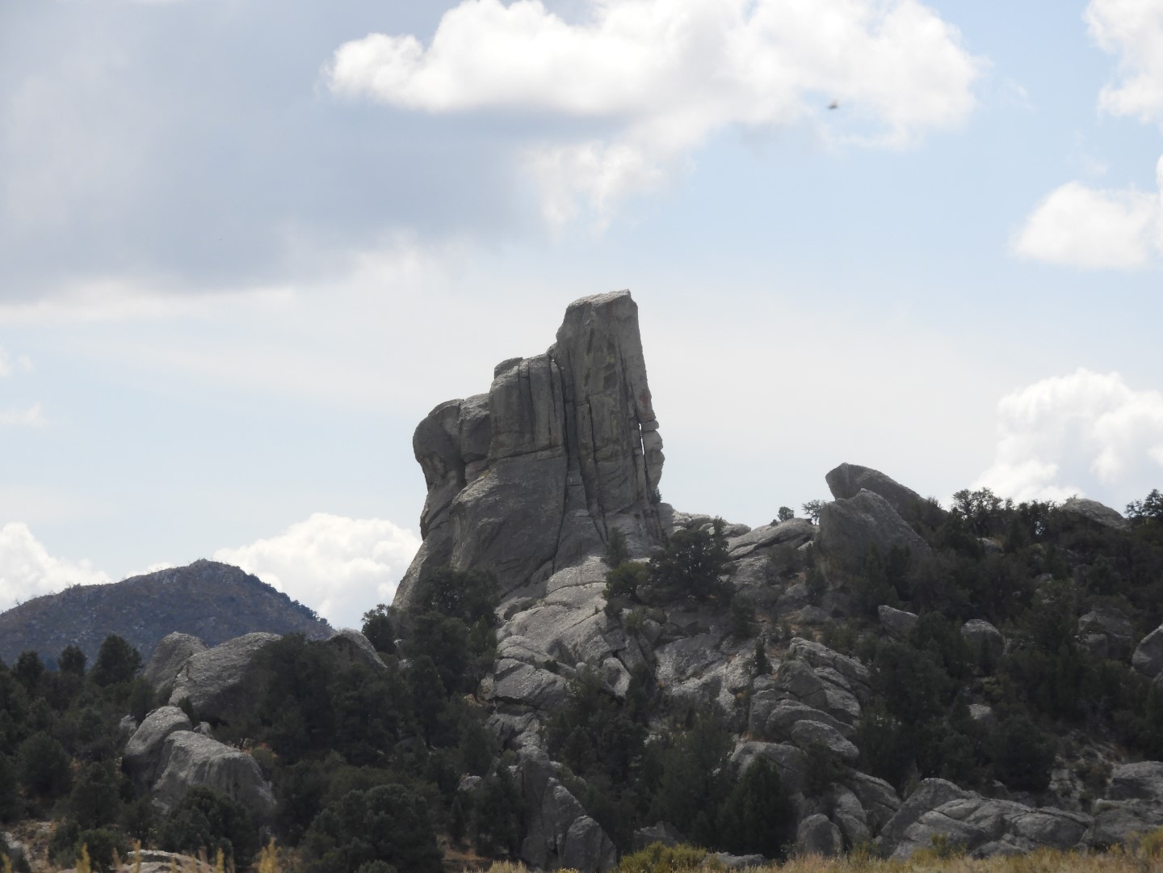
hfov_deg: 7.9
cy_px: 436
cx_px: 582
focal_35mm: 250
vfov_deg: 5.9
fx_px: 8399
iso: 100
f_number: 5.5
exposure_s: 1/800
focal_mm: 44.8
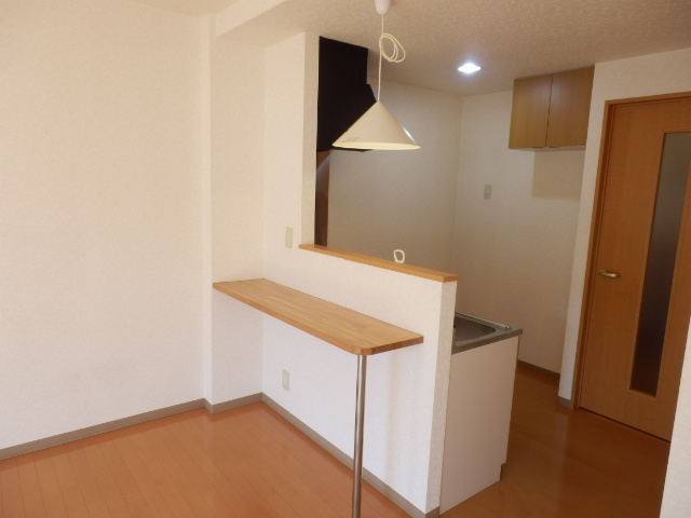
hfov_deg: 71.6
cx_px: 346
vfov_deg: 56.8
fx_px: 479
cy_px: 259
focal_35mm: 24
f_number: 3
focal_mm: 4.2
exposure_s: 1/30
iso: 80
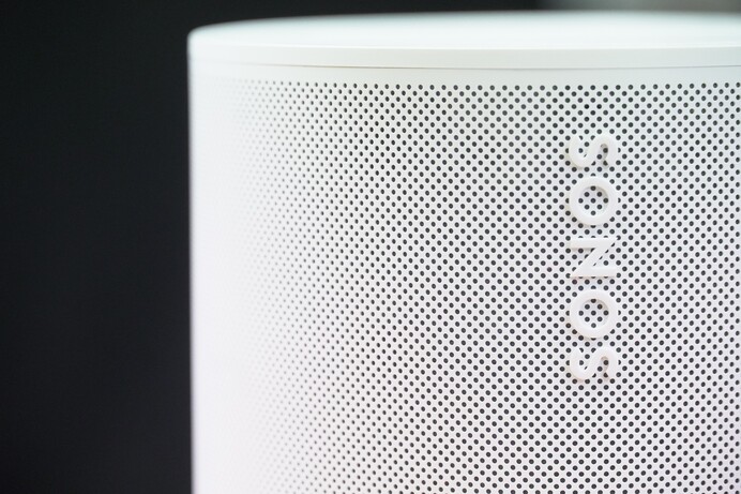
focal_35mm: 165
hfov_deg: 12.5
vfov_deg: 8.3
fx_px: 3395
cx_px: 370
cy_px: 247
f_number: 5.6
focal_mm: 110
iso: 3200
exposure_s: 1/200
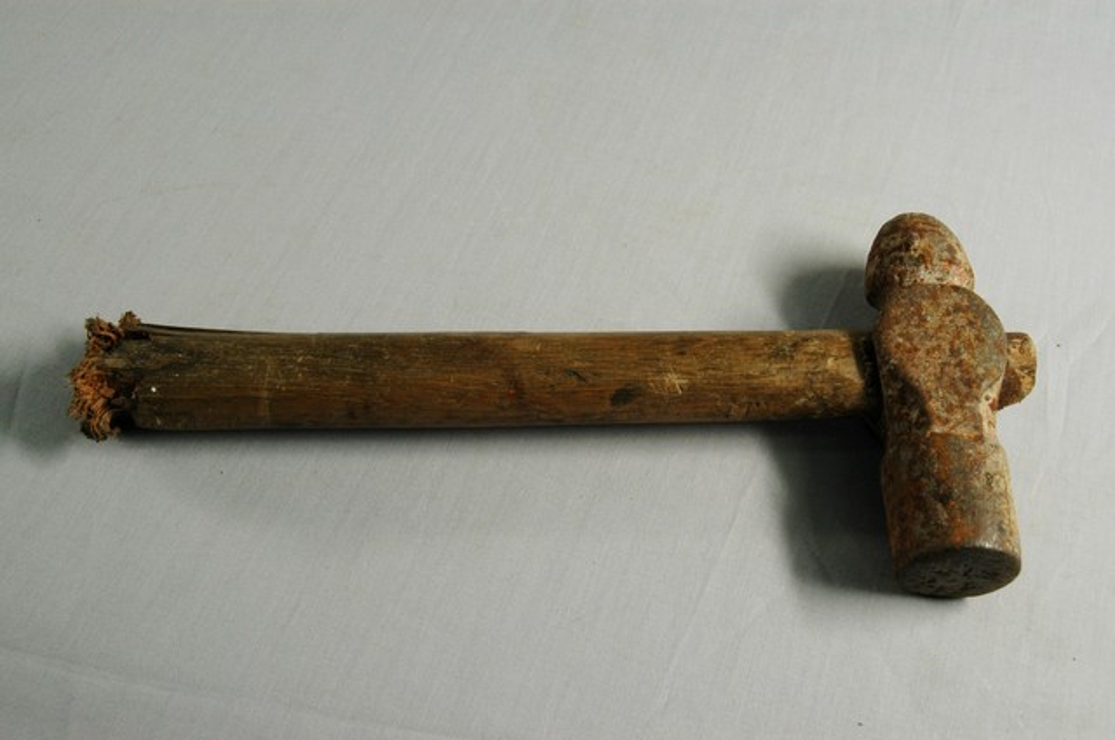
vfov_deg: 30.8
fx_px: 1346
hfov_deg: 45.0
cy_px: 370
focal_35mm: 44
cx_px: 558
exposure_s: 1/8
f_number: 10
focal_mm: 29
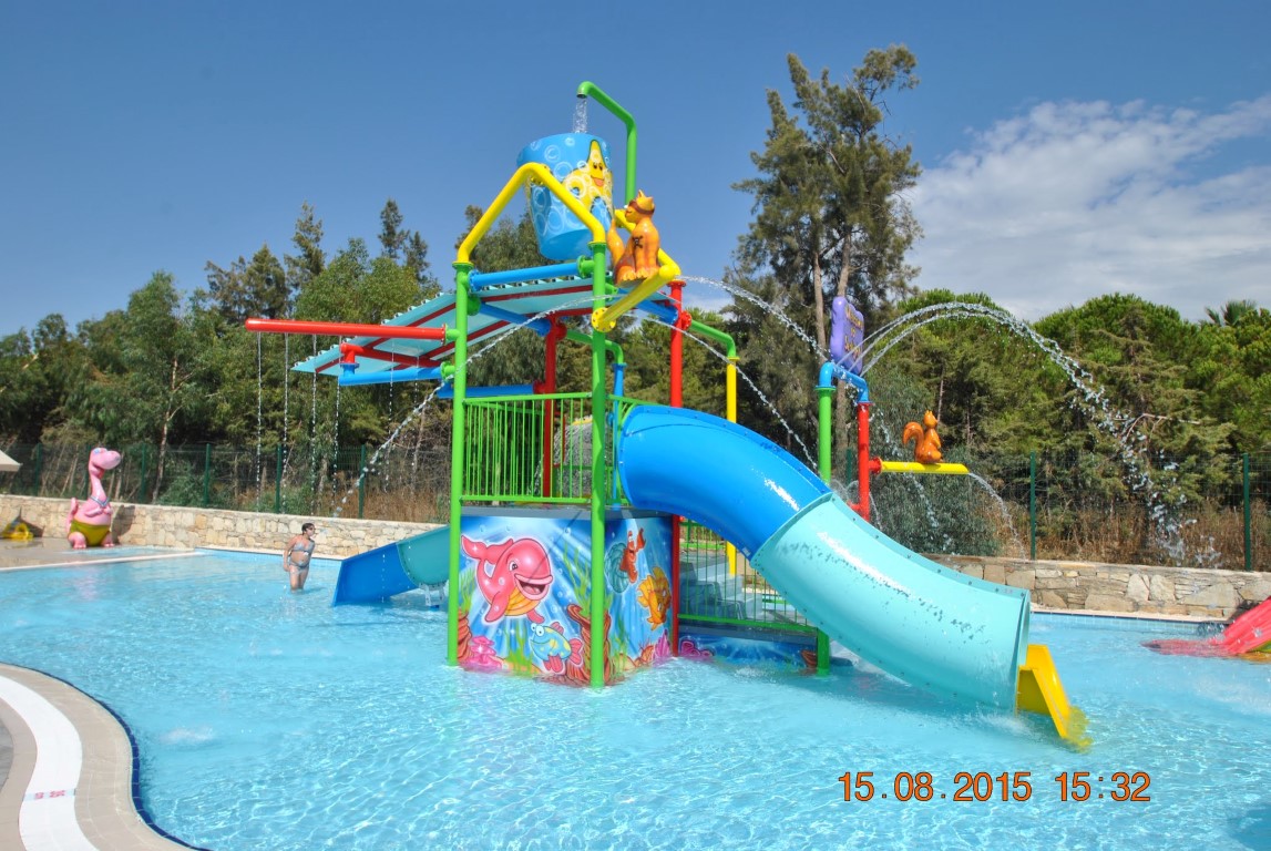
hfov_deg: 73.7
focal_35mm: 24
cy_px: 426
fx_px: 848
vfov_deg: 53.3
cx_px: 636
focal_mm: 16
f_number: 9
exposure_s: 1/320
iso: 100
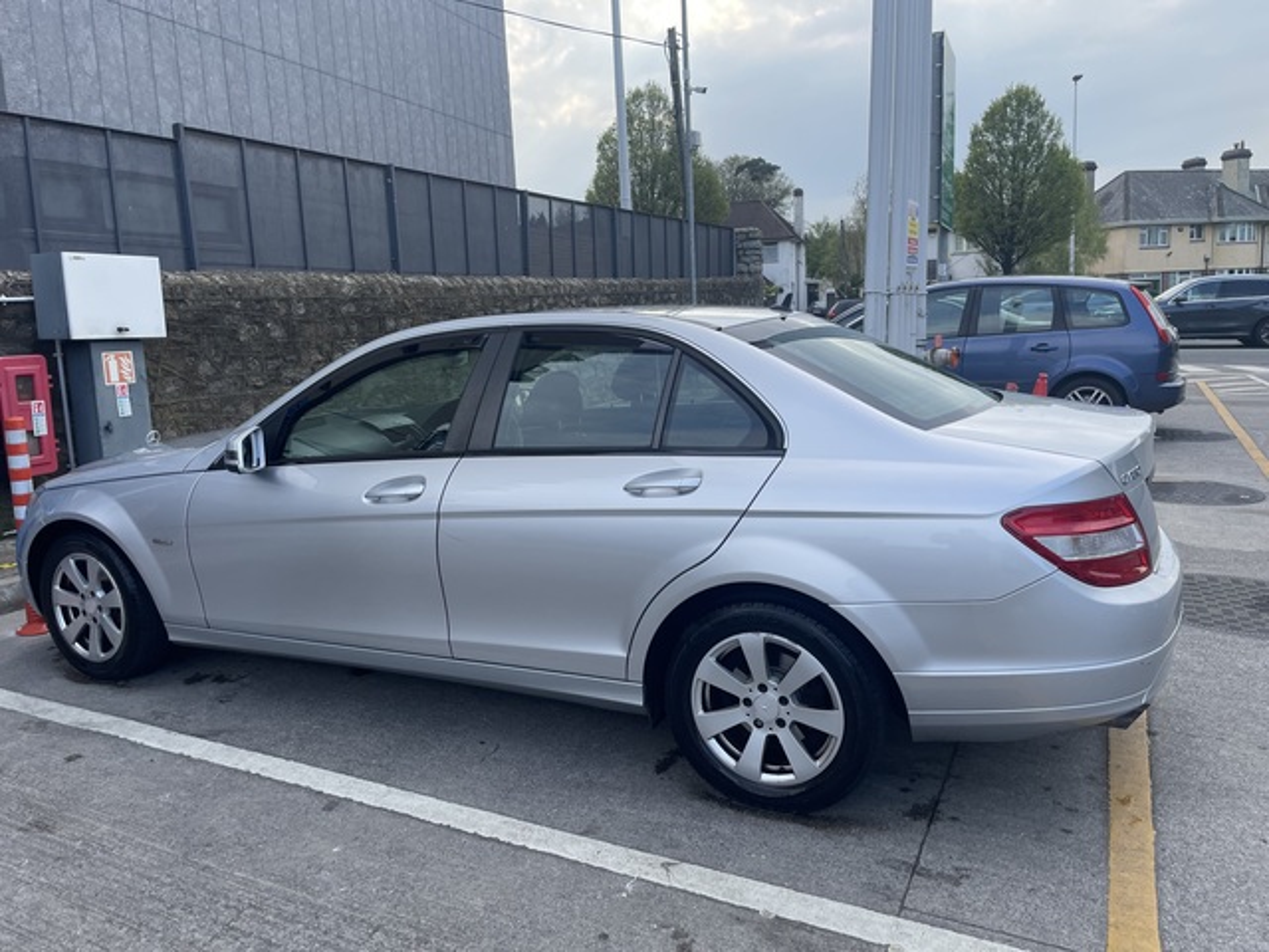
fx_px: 953
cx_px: 634
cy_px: 476
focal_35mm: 26
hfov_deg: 67.3
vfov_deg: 53.1
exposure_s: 1/812
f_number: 1.6
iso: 32
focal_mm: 4.2
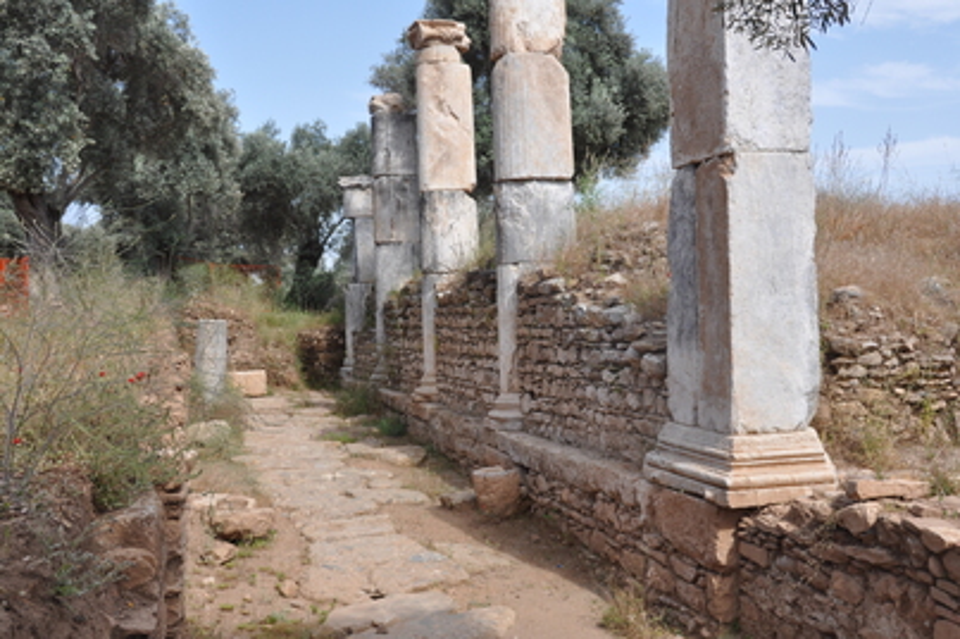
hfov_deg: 49.6
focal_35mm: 39
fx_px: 1039
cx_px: 480
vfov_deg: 34.2
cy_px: 320
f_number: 9
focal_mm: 26
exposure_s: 1/320
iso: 200
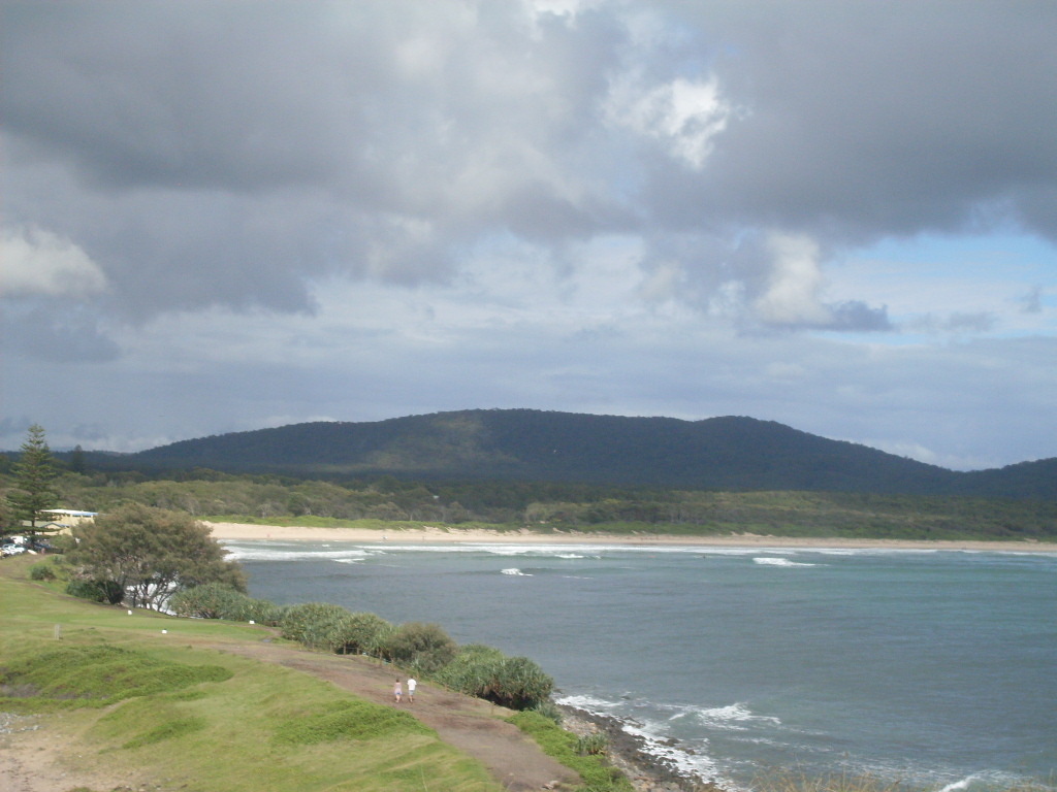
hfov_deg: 27.4
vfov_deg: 20.7
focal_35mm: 71
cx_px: 528
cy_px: 396
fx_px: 2168
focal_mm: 11.7
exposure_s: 1/250
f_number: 10.8
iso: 100
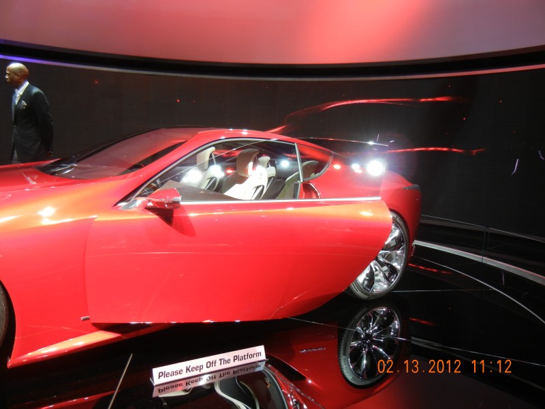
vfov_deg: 46.8
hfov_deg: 60.0
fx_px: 472
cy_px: 204
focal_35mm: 30
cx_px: 272
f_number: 3.5
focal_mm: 5.4
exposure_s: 1/60
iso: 176
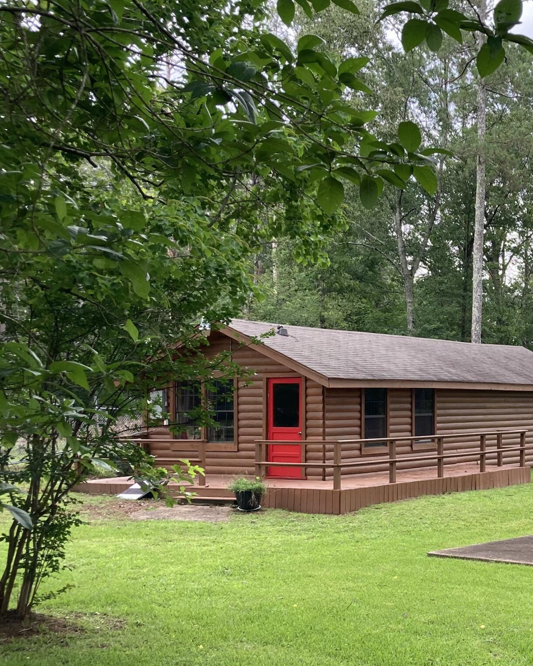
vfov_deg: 34.6
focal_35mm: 54
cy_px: 413
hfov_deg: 26.0
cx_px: 587
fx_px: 1064
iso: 25
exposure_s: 1/121
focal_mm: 3.99
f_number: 1.8
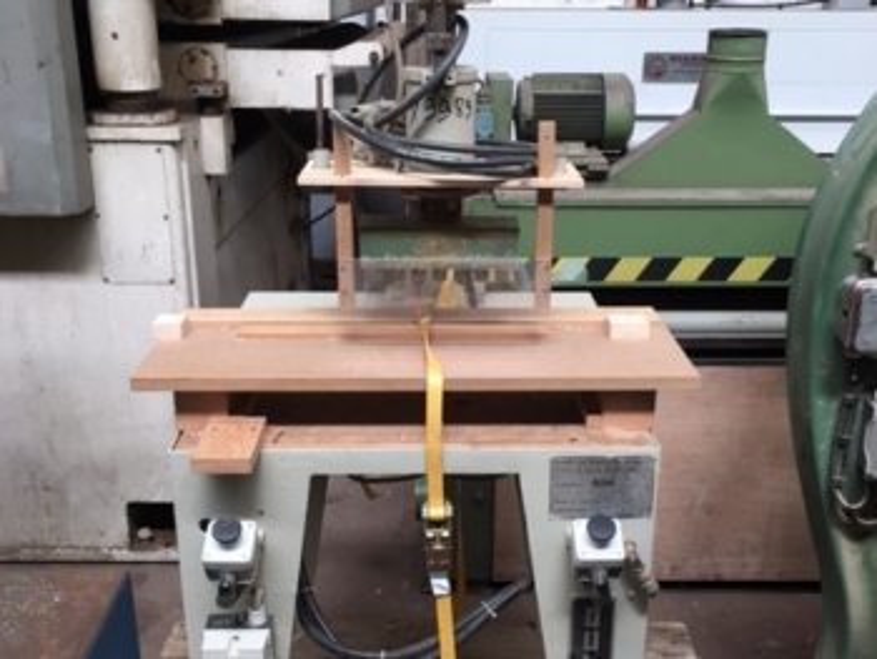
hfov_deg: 61.6
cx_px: 438
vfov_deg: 48.3
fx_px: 735
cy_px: 330
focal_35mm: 29
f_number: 2.2
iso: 25
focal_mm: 4.15
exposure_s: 1/33
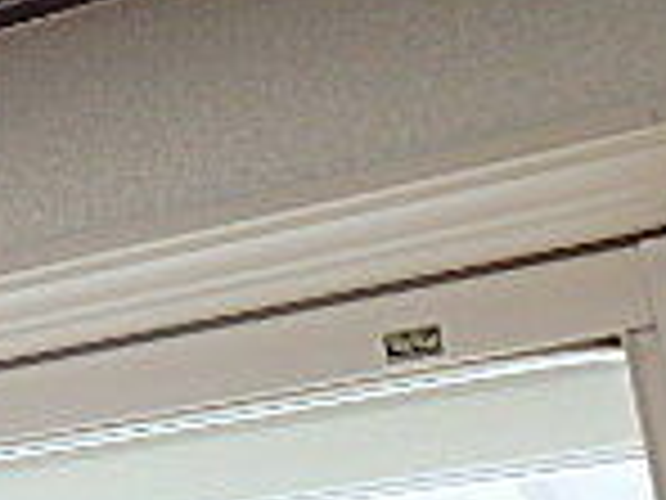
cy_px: 189
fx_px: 1751
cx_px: -351
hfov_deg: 18.8
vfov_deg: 16.2
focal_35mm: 91
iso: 320
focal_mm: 3.7
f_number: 3.5
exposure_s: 1/30
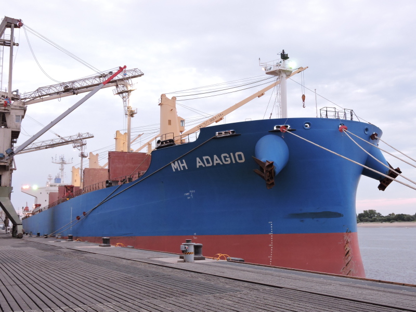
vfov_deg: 36.0
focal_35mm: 40
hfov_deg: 46.8
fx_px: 481
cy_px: 156
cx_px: 208
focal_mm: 7.2
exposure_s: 1/25
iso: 400
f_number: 3.8
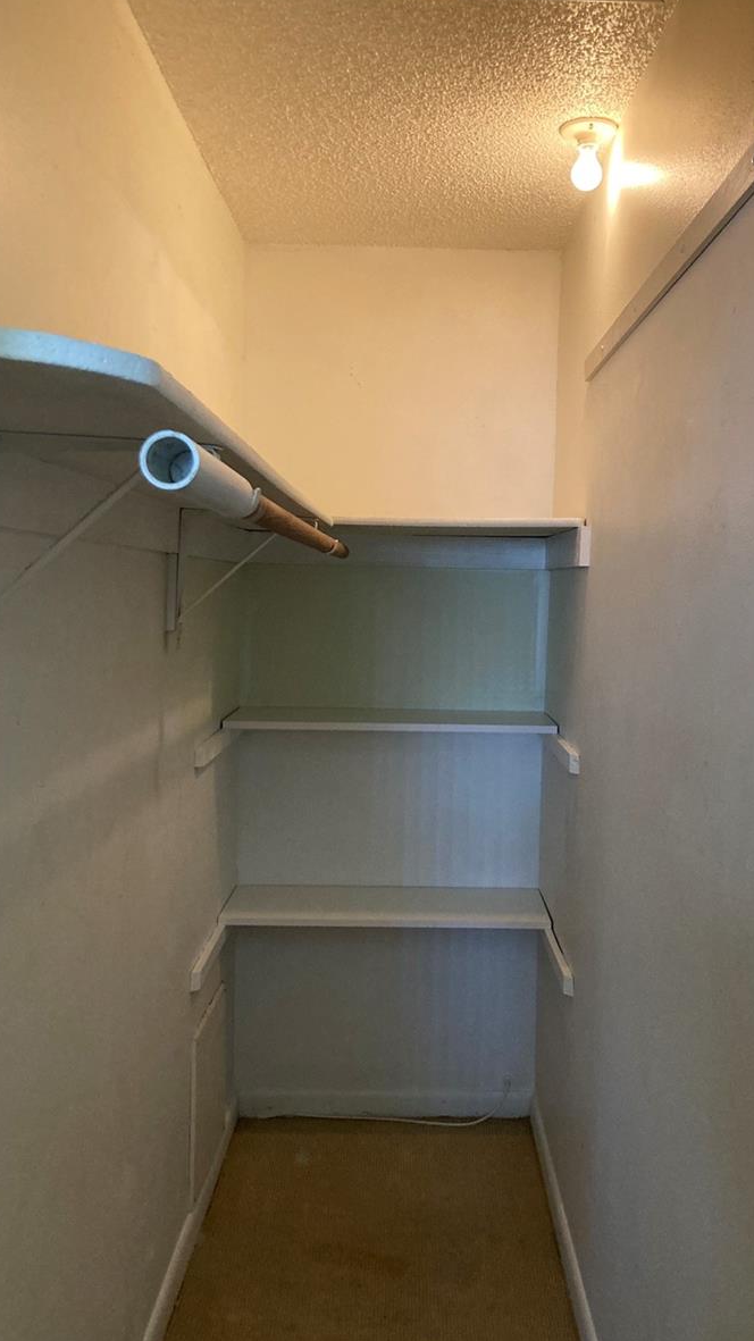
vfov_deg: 62.6
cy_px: 671
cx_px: 442
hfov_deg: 37.7
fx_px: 1102
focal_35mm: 31
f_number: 1.8
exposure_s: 1/40
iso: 250
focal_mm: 3.99
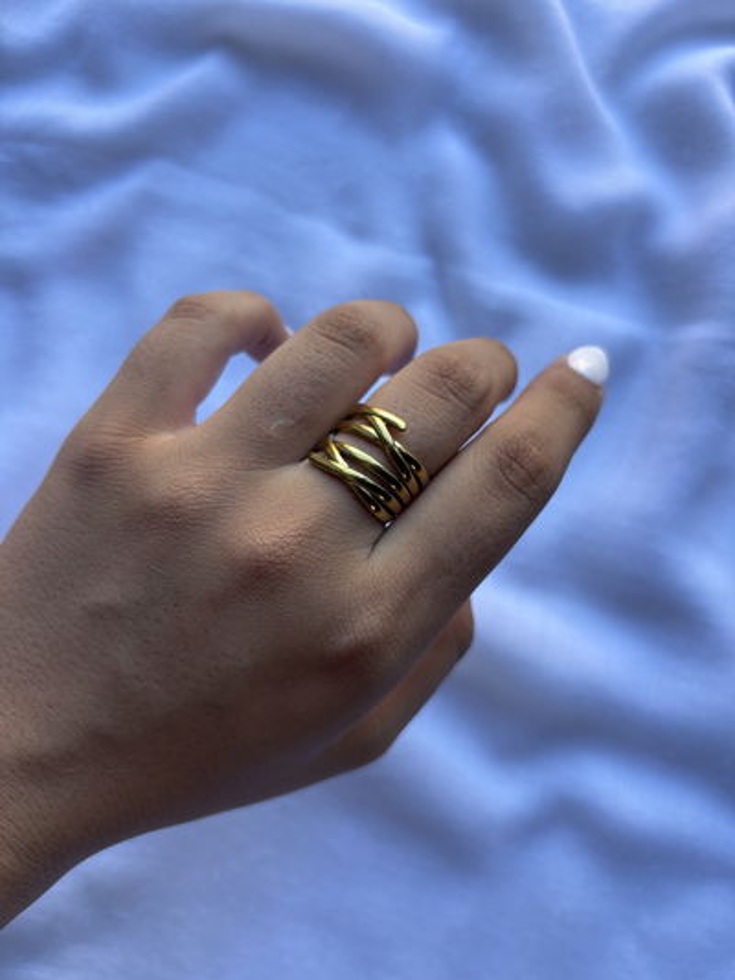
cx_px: 368
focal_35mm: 26
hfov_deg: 53.1
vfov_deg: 67.3
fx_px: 736
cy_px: 490
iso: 32
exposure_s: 1/157
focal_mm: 5.96
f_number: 1.6
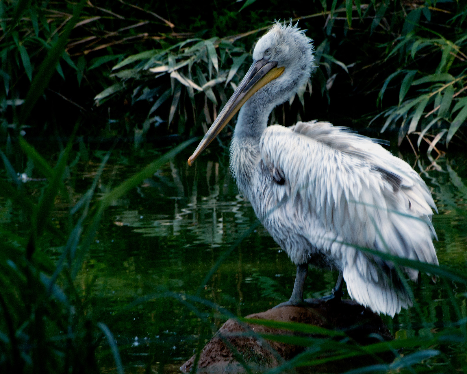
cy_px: 189
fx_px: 8680
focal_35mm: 628
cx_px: 301
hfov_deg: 3.1
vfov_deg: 2.5
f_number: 16
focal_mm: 300
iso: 400
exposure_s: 1/80
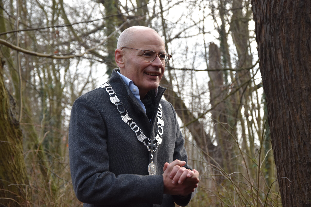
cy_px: 104
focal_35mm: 99
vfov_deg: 13.8
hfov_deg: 20.6
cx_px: 156
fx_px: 855
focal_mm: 66
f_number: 6.3
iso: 400
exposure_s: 1/160
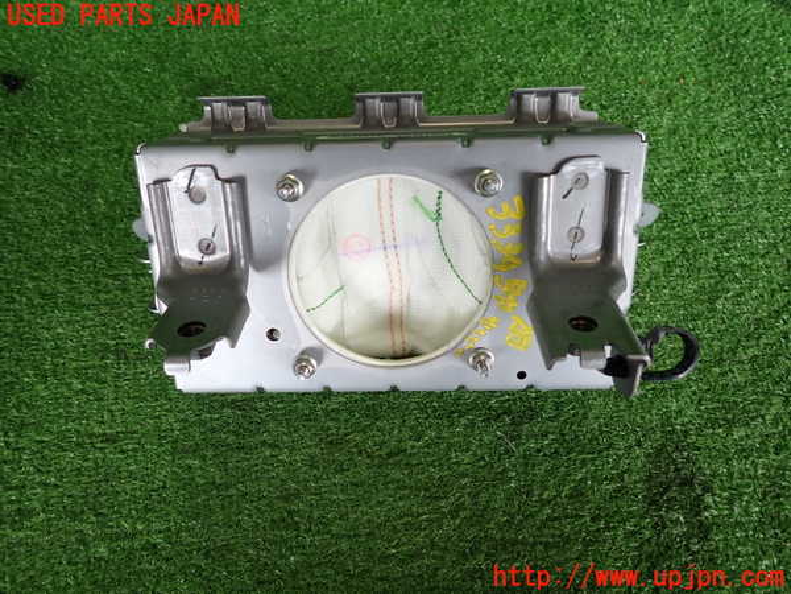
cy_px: 297
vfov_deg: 54.9
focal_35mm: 25
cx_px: 396
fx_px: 571
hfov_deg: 69.4
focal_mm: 4.5
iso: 200
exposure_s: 1/100
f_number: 2
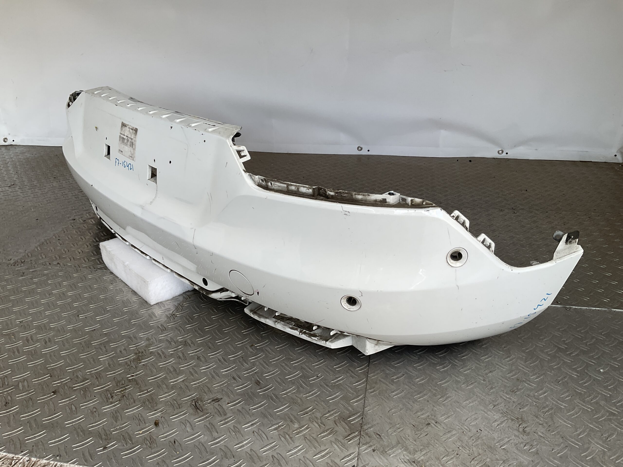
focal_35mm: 29
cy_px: 234
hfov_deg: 61.7
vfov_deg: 48.2
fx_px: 522
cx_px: 312
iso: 16
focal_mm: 3
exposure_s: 1/136
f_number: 1.8
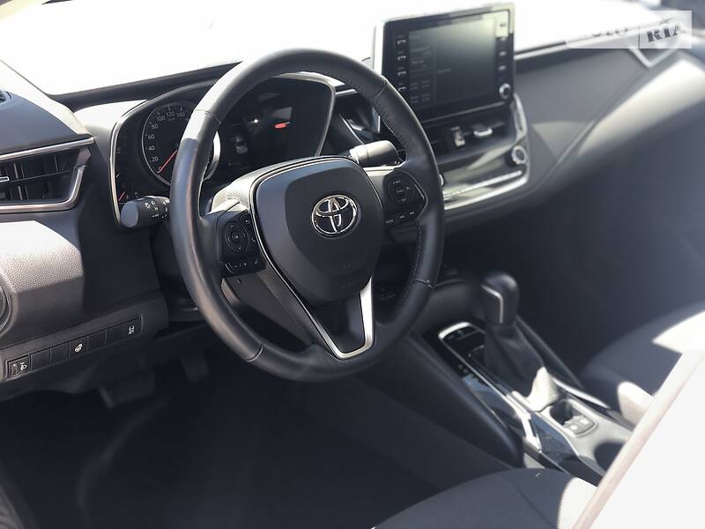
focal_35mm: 52
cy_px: 264
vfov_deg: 28.0
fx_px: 1059
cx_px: 352
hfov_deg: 36.8
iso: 20
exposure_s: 1/60
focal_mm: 6
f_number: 2.4
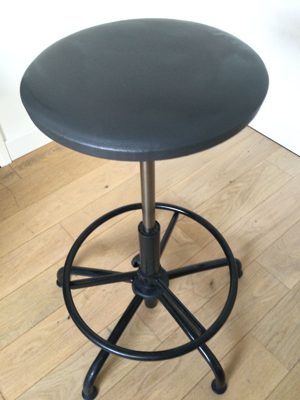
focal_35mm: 31
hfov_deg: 45.4
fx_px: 358
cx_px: 150
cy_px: 200
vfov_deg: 58.4
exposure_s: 1/33
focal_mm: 3.3
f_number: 2.4
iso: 160
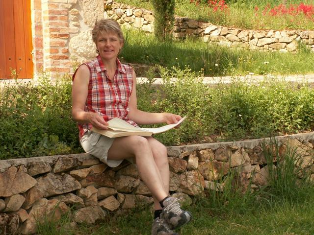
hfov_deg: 19.3
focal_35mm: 102
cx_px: 157
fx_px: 925
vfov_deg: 14.5
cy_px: 118
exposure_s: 1/125
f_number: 5.6
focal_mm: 16.66
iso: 50
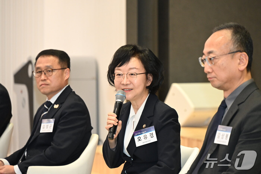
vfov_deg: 6.9
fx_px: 1450
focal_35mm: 200
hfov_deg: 10.3
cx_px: 130
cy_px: 87
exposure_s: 1/200
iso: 5000
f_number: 6.3
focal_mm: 200
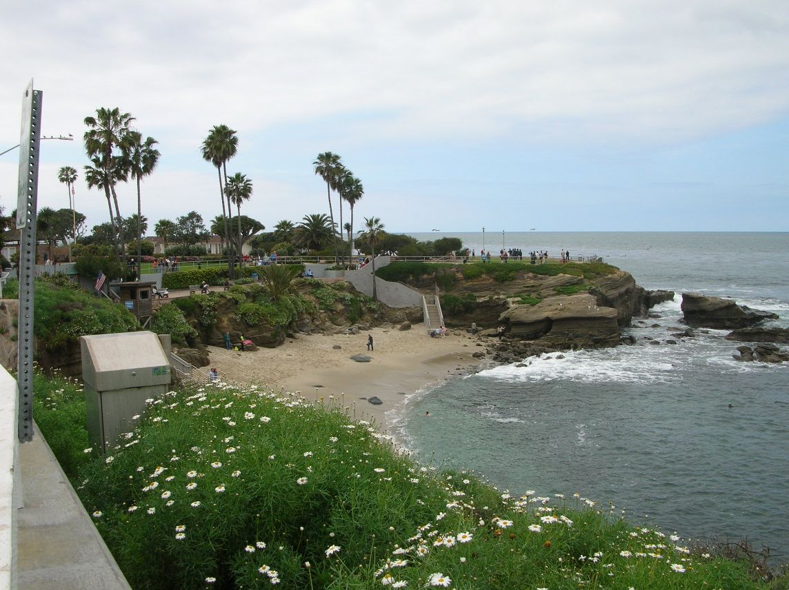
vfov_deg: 40.6
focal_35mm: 35
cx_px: 394
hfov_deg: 52.7
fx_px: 797
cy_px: 295
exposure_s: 1/252
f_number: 5.6
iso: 50
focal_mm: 5.8
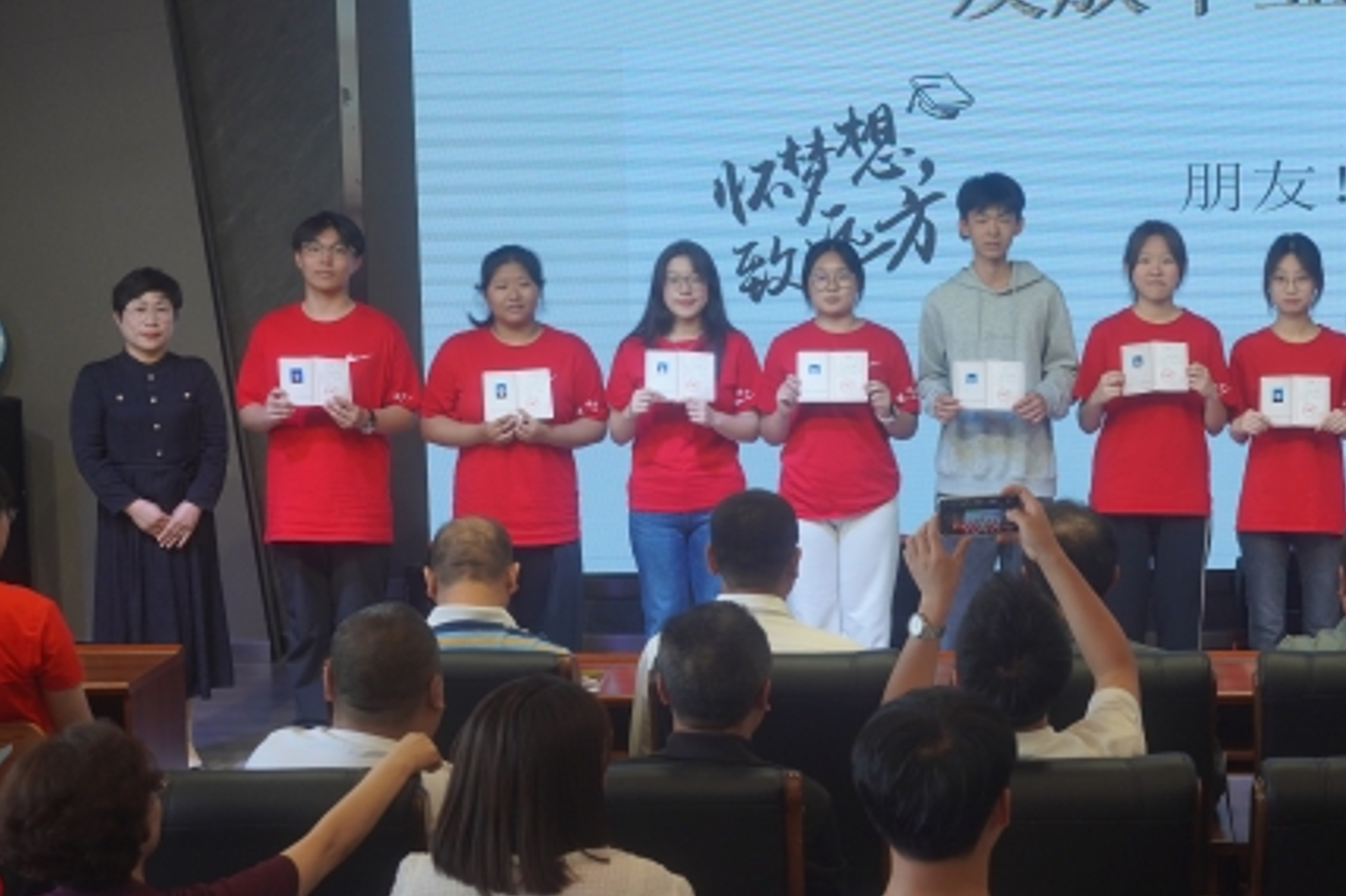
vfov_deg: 18.9
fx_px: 2691
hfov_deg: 27.8
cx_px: 940
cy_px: 429
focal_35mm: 72
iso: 800
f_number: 5.6
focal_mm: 44
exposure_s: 1/160
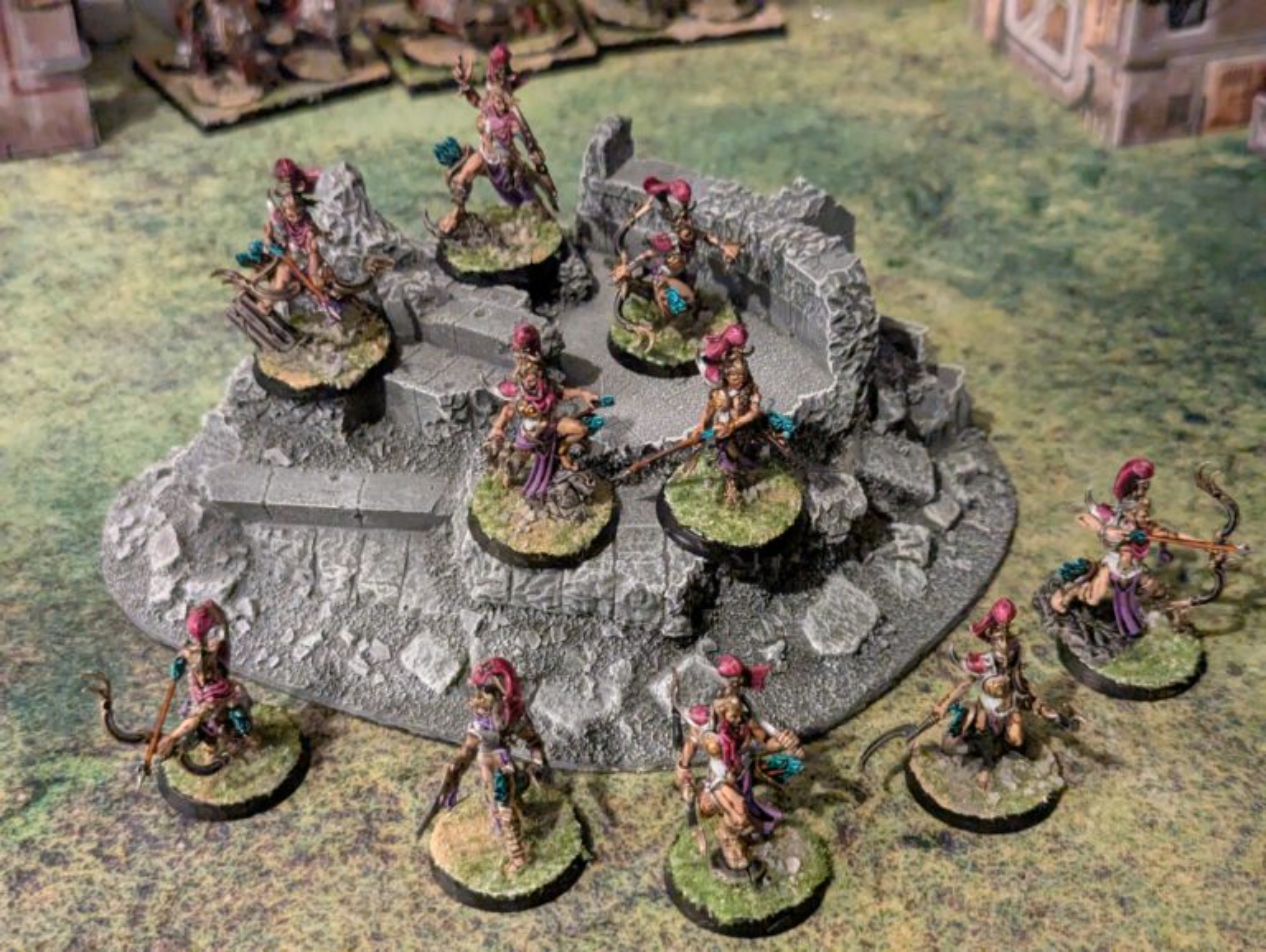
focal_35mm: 48
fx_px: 1758
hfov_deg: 39.6
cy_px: 476
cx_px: 633
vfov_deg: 30.3
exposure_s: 1/50
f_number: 1.85
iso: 2920
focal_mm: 6.81
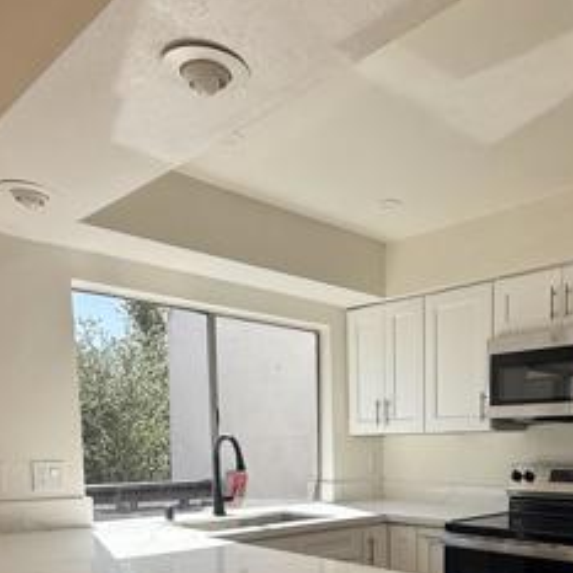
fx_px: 637
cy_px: 531
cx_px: 406
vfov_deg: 43.6
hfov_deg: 47.2
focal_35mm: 34
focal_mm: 2.22
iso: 64
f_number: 2.2
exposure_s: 1/1033
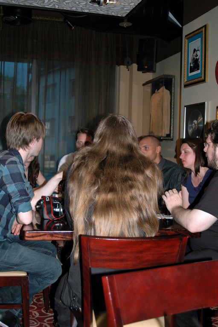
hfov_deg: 28.9
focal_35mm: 46
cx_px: 109
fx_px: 423
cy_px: 164
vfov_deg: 42.3
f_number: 4.5
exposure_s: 1/60
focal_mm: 31
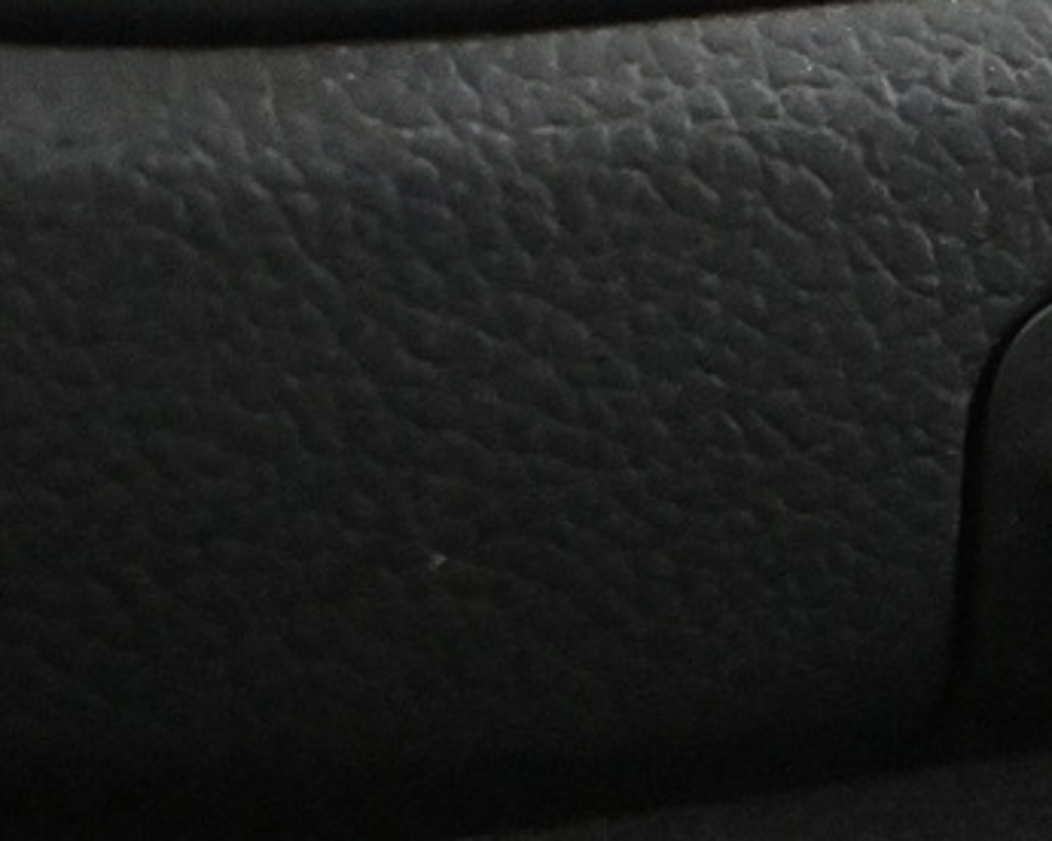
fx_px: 7199
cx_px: 1942
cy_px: 878
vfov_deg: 6.7
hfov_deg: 8.0
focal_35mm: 231
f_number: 5.3
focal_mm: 35
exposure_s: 1/40
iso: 12800
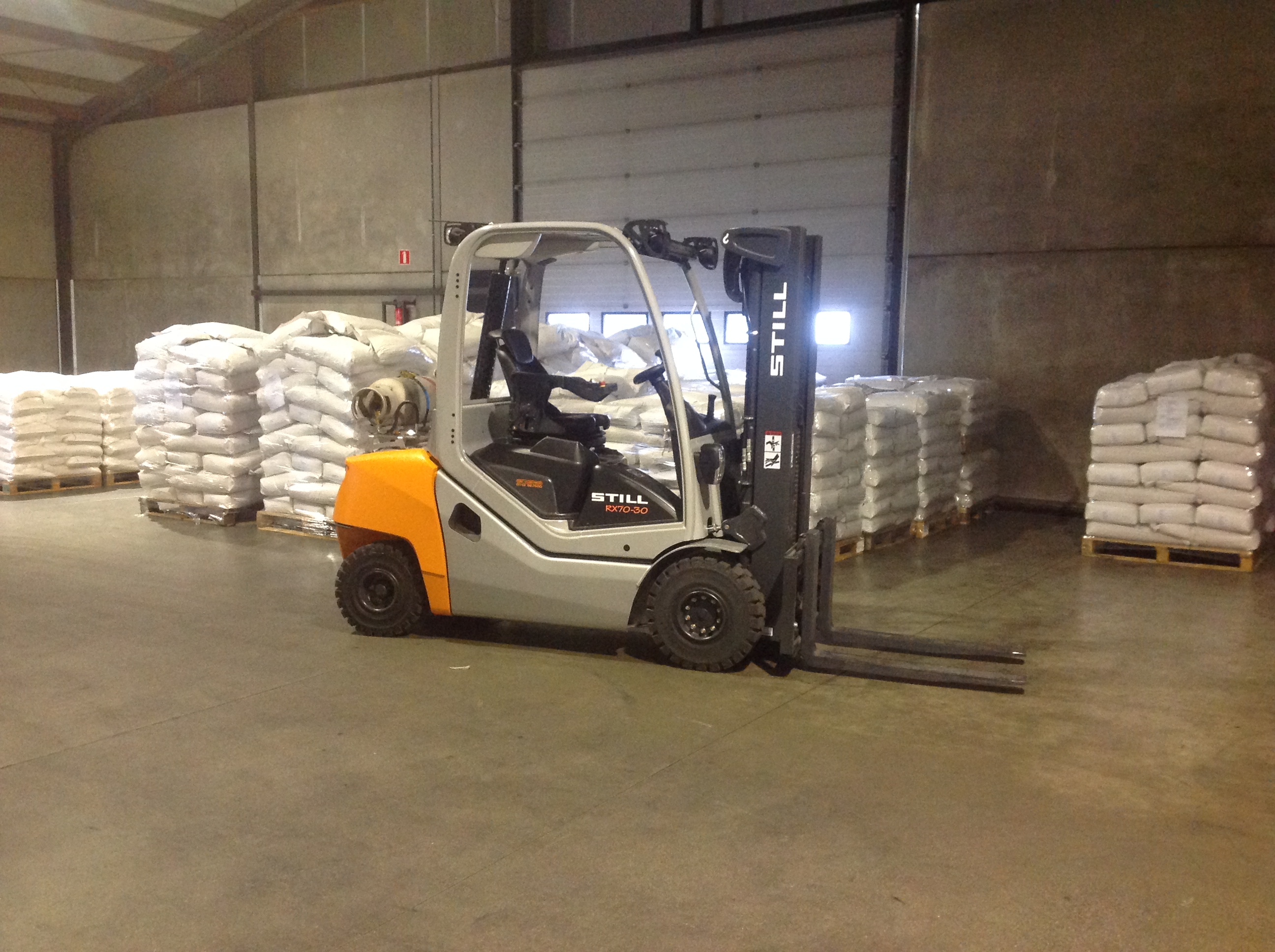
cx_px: 638
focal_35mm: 35
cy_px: 476
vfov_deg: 40.6
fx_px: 1287
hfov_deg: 52.7
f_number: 2.4
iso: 320
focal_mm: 4.28
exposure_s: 1/17
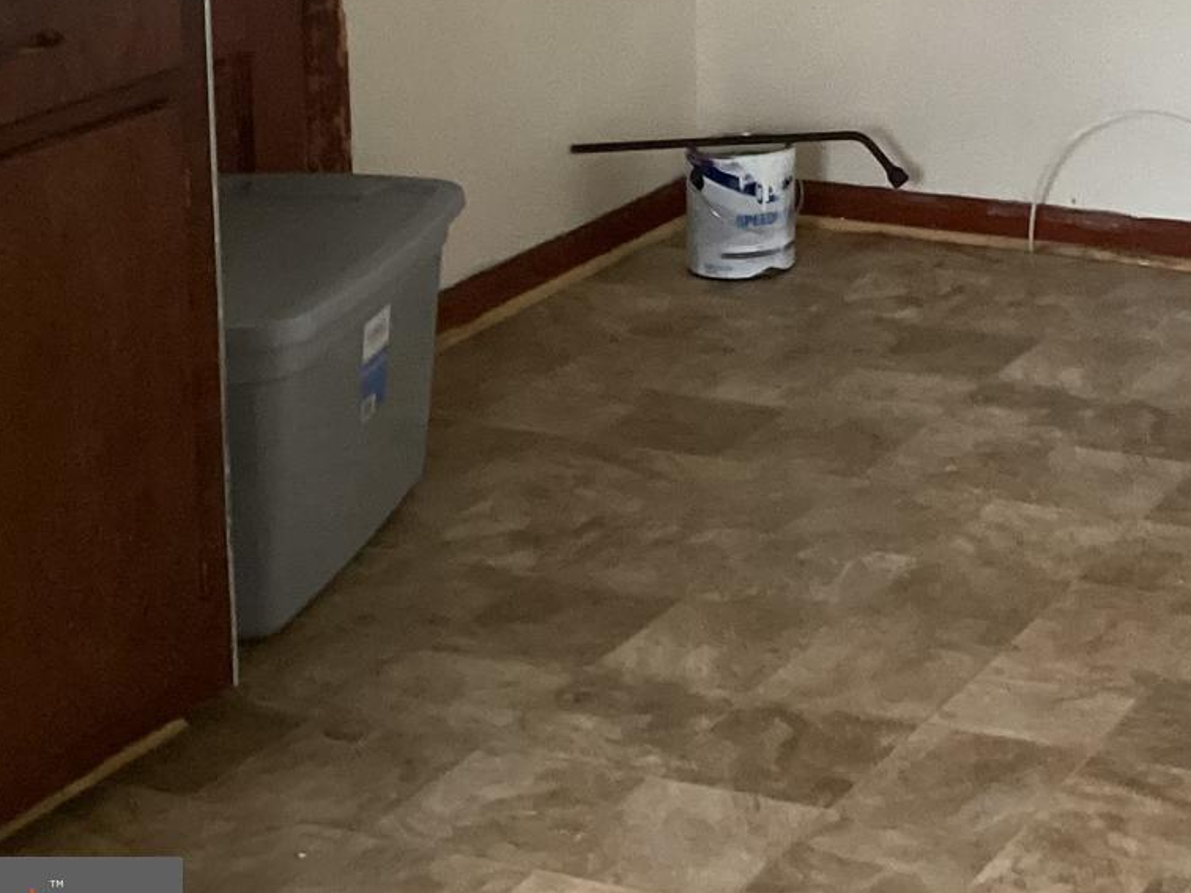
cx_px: 1402
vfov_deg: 16.7
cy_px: -224
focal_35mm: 84
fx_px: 2890
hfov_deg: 21.7
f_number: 2.4
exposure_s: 1/33
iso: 250
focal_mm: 3.3
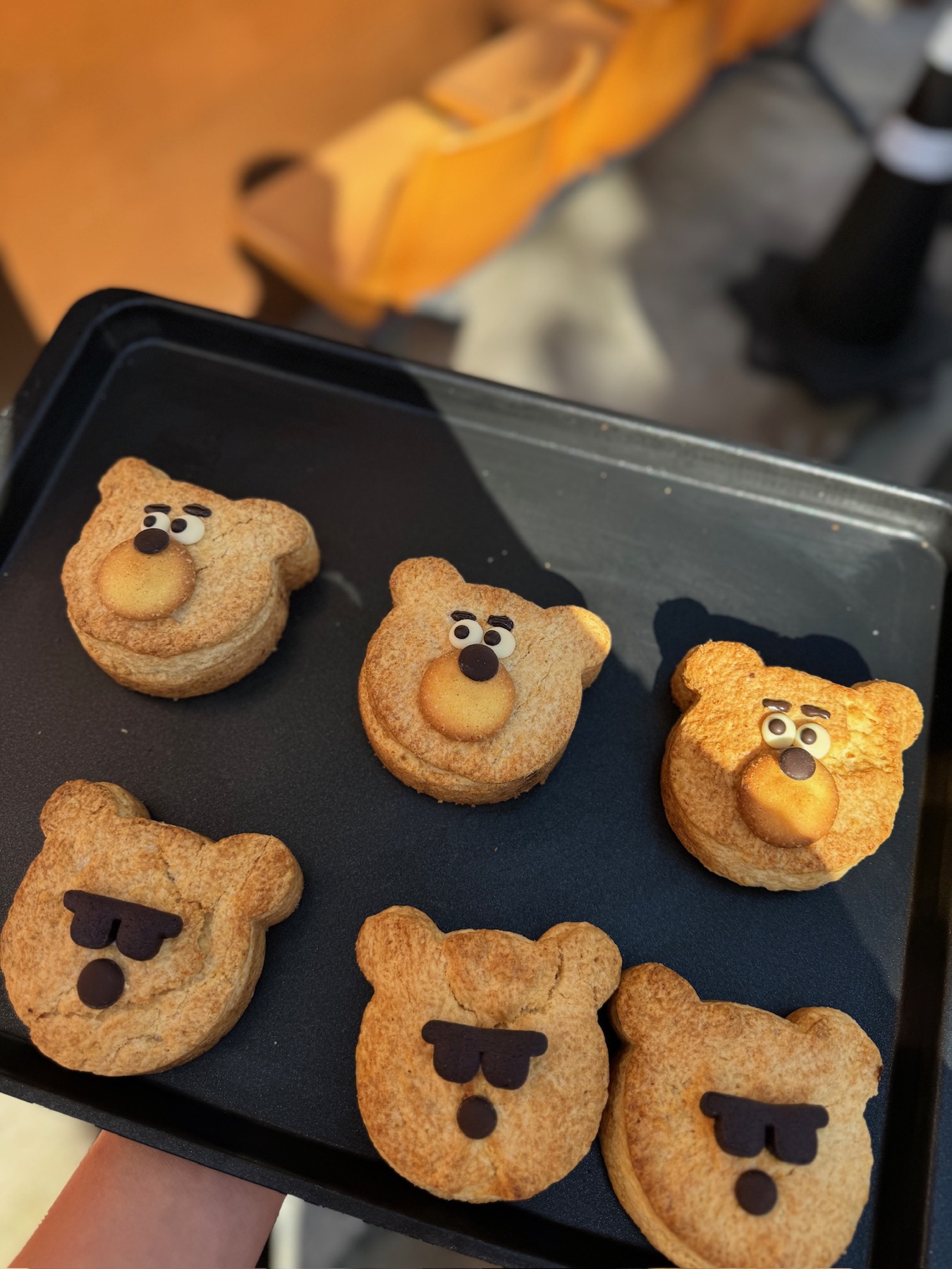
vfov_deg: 71.6
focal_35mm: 24
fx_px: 880
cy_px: 634
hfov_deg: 56.8
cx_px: 476
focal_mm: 6.86
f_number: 1.78
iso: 80
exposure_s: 1/1980
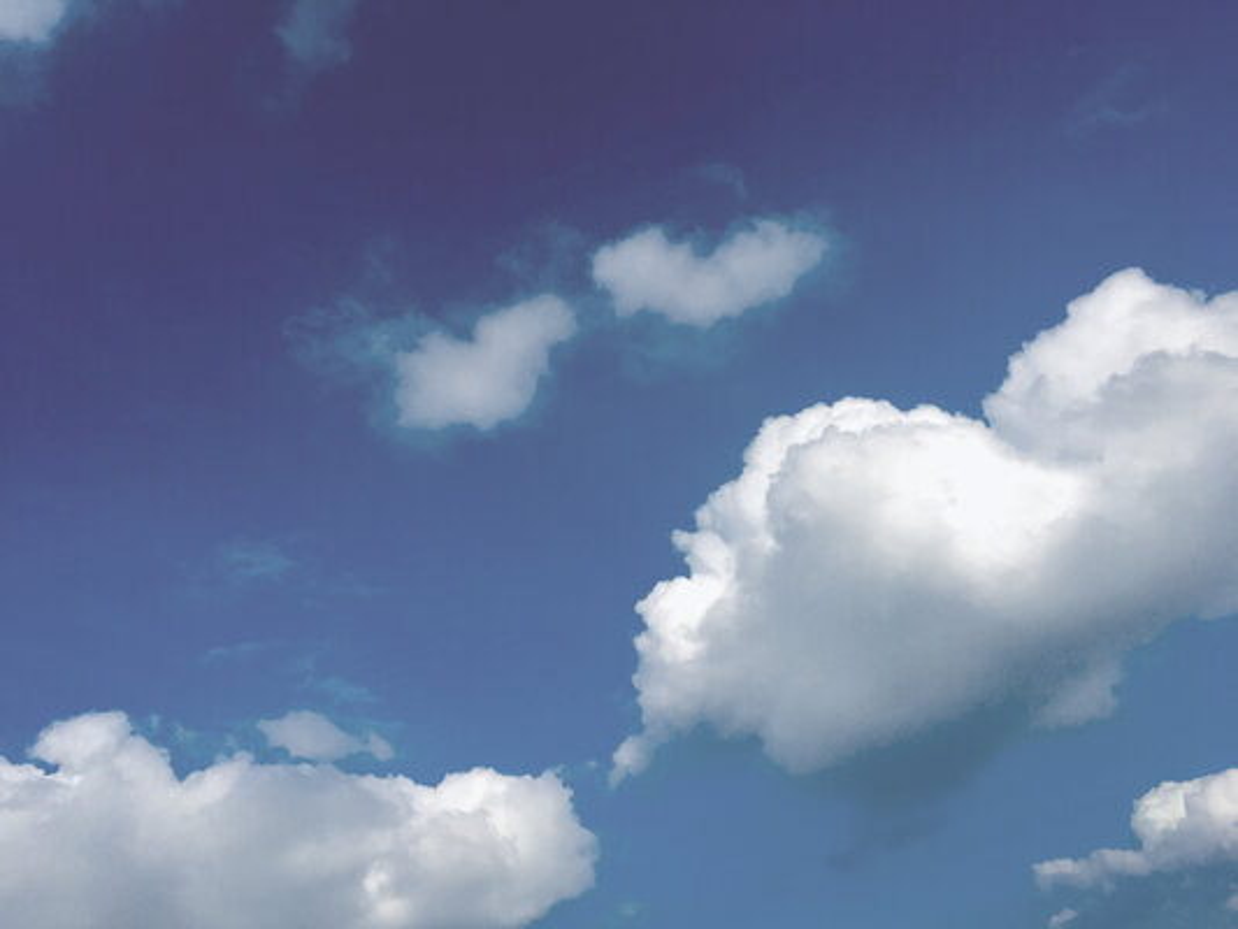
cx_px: 619
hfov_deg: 61.6
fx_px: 1037
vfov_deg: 48.2
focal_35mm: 29
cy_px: 464
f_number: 2.2
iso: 25
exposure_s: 1/4049
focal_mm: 4.15
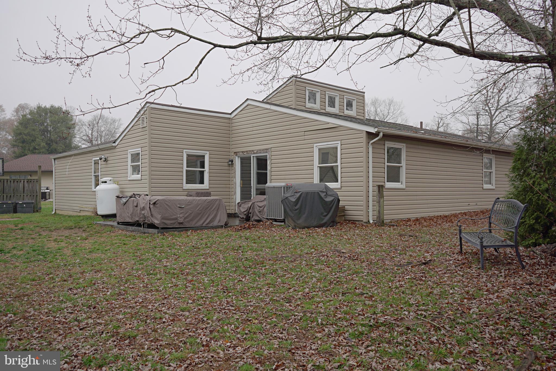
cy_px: 186
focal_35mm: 29
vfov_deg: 45.0
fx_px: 448
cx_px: 278
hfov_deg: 63.7
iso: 800
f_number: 5.6
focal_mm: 29
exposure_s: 1/125
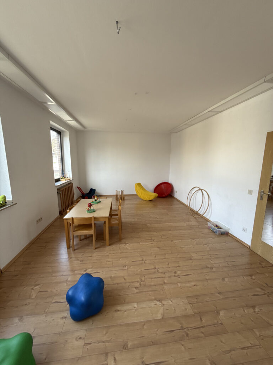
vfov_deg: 102.1
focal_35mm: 14
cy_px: 182
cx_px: 136
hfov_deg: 85.7
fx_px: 147
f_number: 2.2
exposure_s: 1/99
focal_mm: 2.22
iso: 100
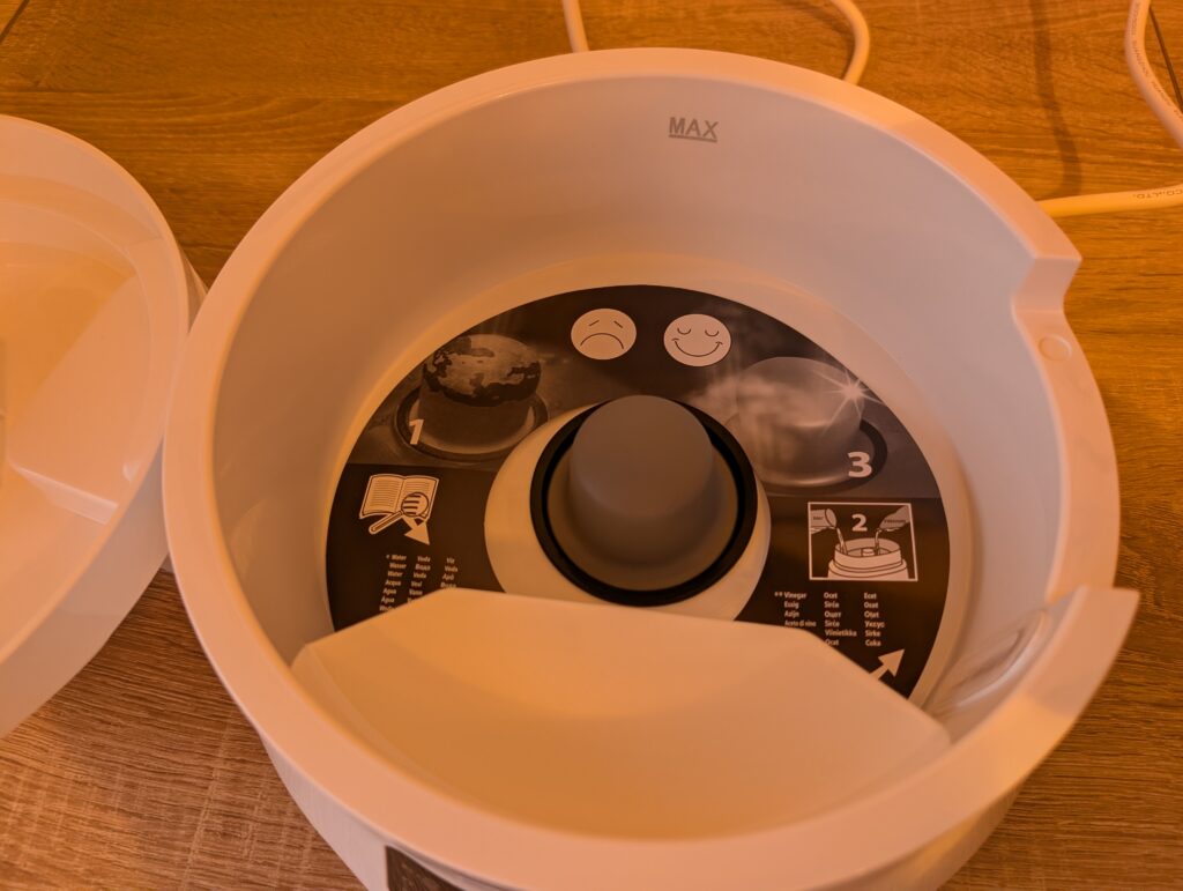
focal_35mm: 24
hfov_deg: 71.5
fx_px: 821
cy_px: 446
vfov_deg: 56.9
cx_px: 592
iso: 498
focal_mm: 6.9
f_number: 1.68
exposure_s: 1/33.3
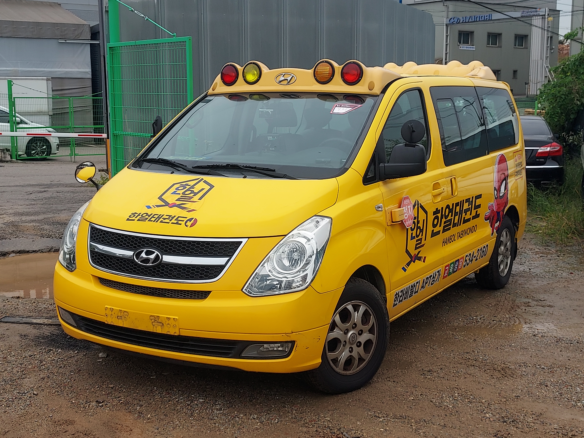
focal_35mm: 24
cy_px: 219
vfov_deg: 56.8
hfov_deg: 71.6
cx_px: 292
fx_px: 405
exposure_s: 1/727
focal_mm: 4.6
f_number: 1.8
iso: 40
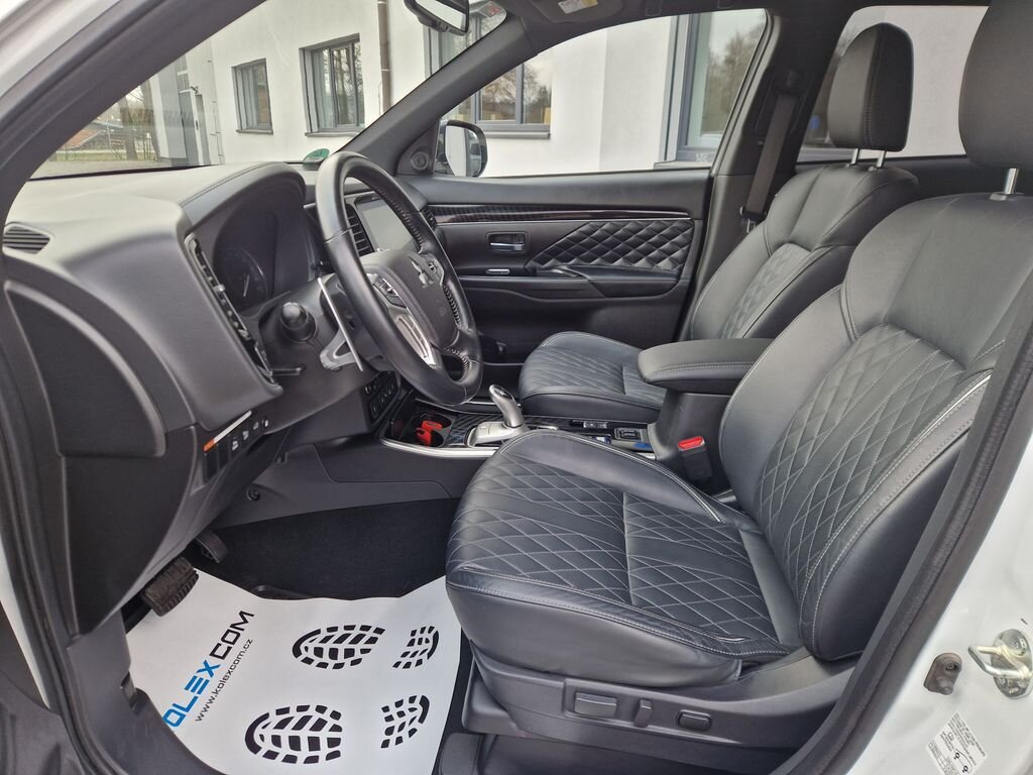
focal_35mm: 23
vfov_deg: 58.9
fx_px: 686
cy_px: 388
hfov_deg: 73.9
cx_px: 516
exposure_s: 1/180
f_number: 1.8
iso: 100
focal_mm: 5.4
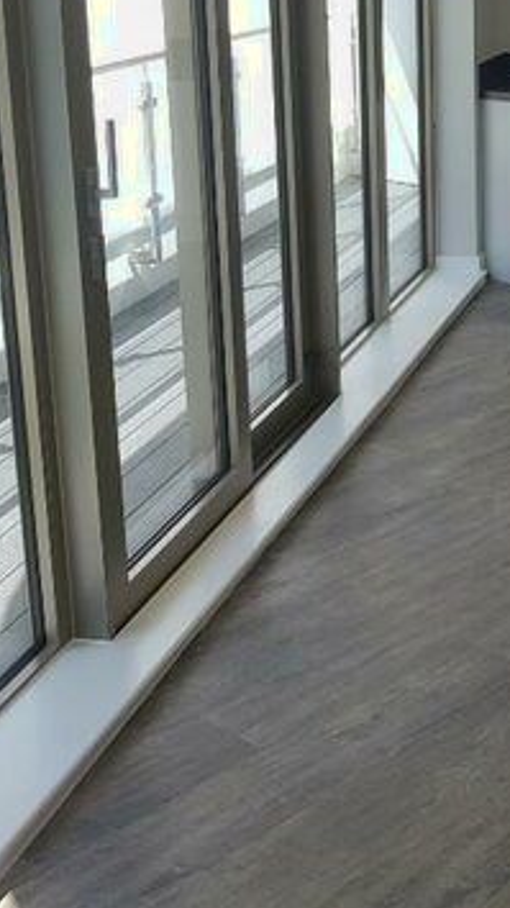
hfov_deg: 20.3
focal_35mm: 56
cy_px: 268
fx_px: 1347
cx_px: 584
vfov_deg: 36.6
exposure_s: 1/270
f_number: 1.7
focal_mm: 4.2
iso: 40
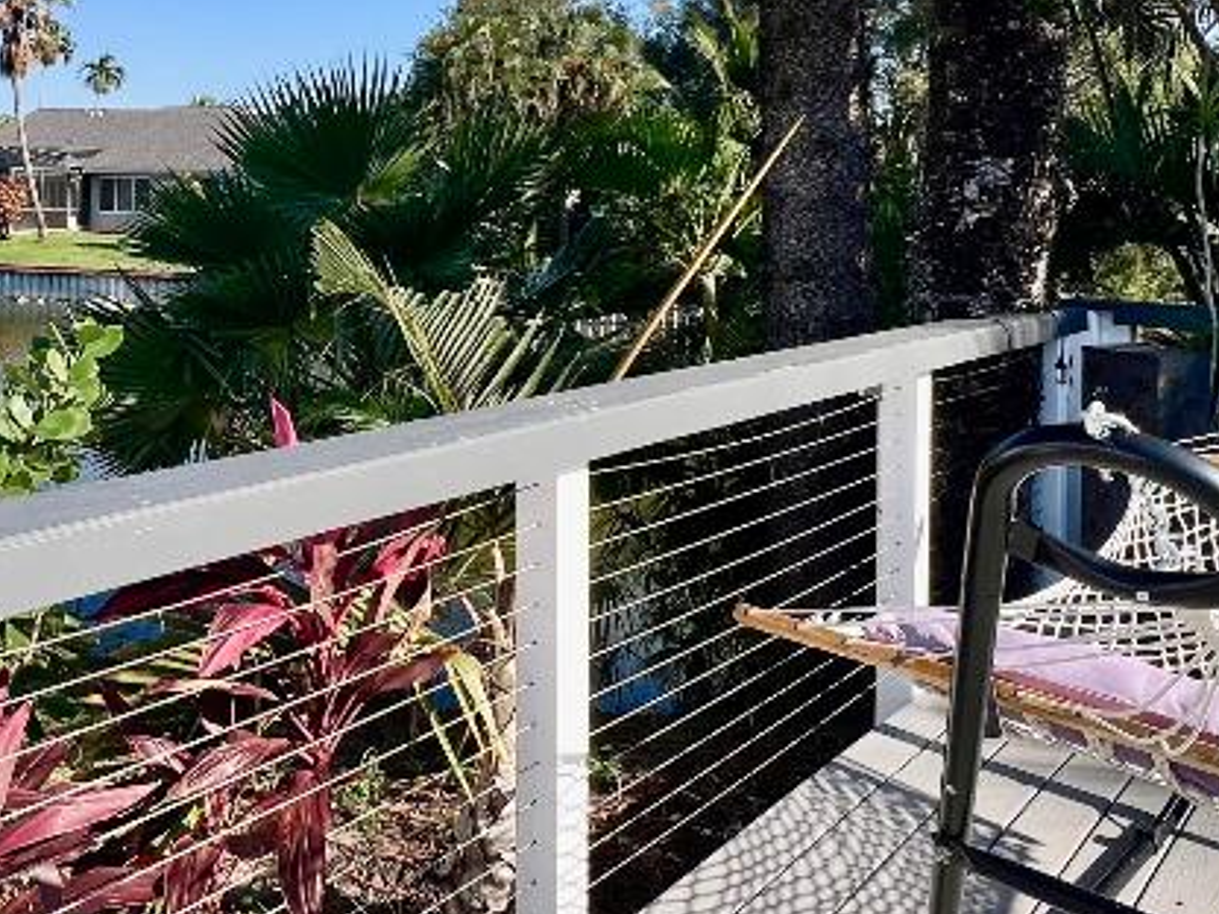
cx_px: 319
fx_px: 1127
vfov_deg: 41.8
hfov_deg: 54.4
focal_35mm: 32
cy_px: 152
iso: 32
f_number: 1.8
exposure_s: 1/919
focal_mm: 1.57
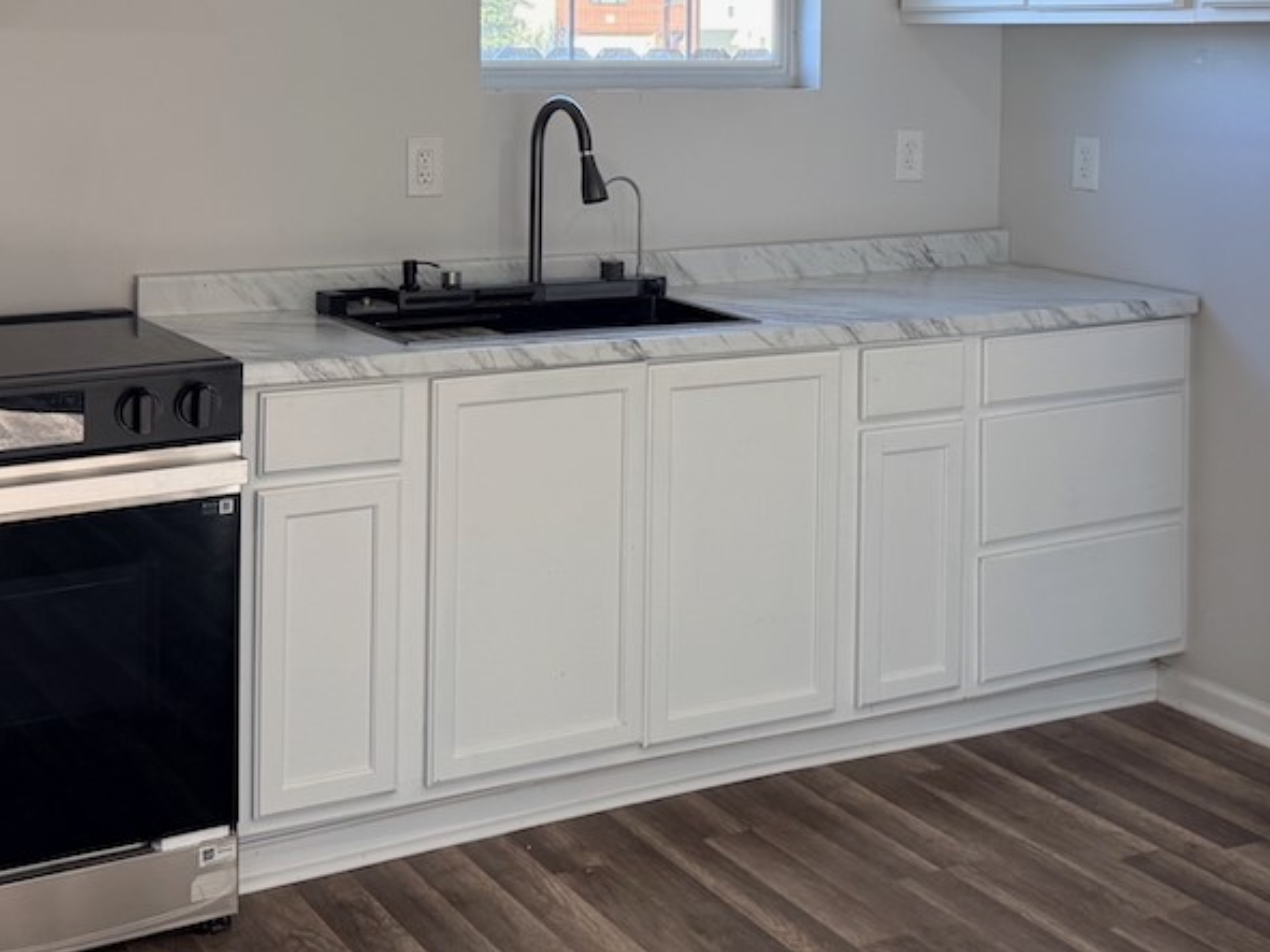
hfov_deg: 36.8
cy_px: 129
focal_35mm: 52
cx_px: 617
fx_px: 1907
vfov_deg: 27.2
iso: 125
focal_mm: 6.76
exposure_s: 1/230
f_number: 1.78
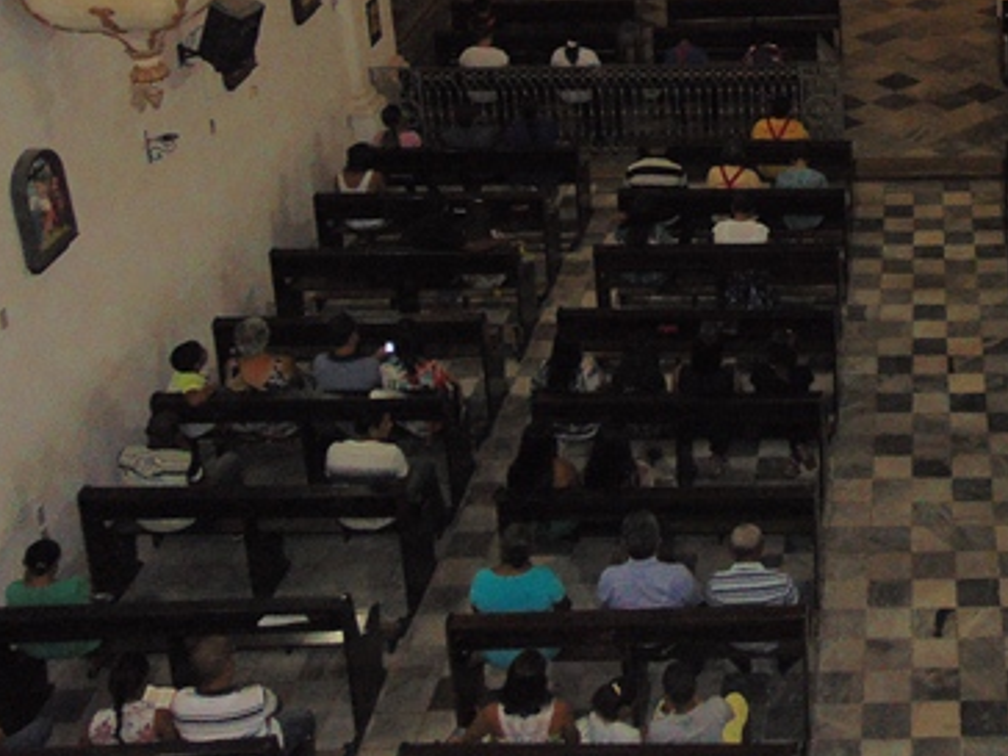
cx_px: 958
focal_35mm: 55
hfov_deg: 32.7
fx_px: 1602
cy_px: 11
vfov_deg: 25.3
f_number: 3
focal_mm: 4.5
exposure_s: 1/30
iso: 200
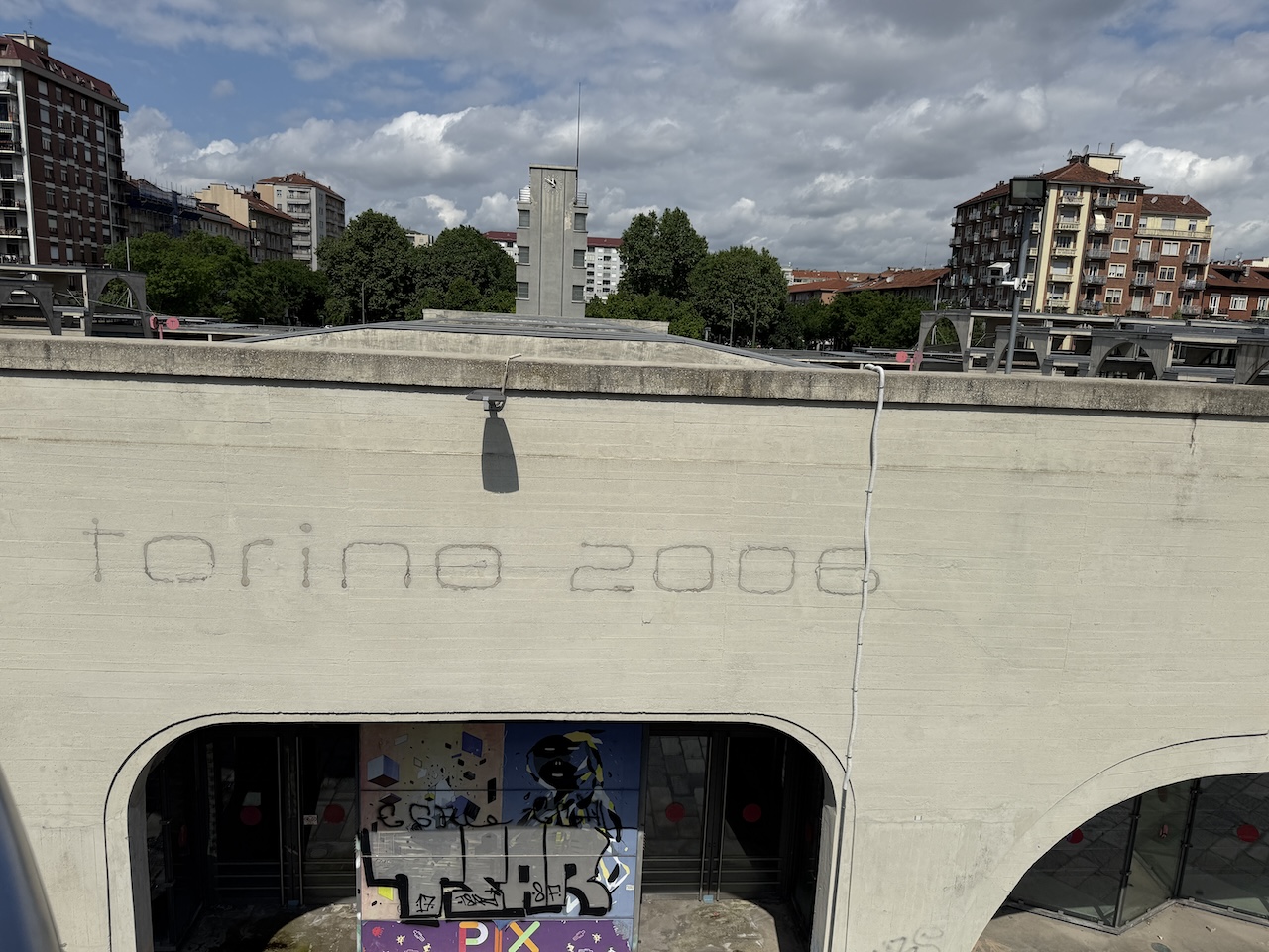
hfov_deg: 71.6
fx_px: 880
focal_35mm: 24
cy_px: 476
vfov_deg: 56.8
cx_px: 634
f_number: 1.78
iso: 80
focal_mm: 6.76
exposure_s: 1/14286
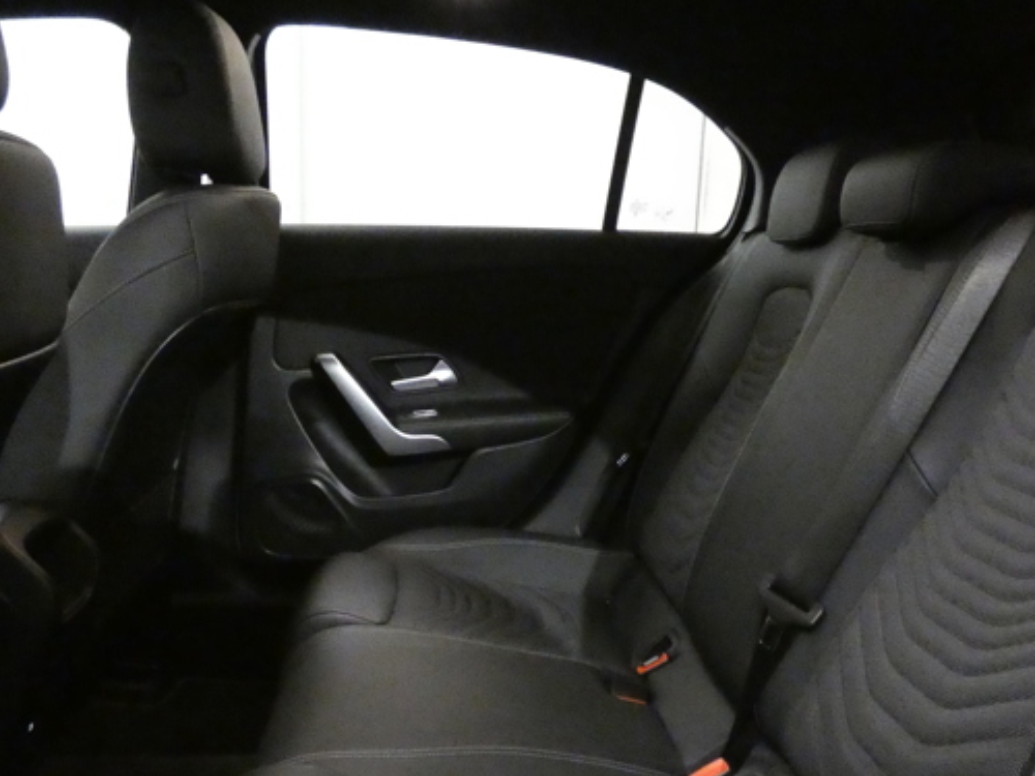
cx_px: 530
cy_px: 517
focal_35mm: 32
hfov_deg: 56.8
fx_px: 957
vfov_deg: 43.5
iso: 3200
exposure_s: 1/50
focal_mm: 3.6
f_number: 2.8
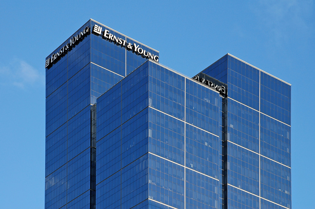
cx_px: 158
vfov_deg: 11.7
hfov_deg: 17.5
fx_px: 1023
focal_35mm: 117
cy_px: 104
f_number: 8
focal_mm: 78
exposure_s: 1/250
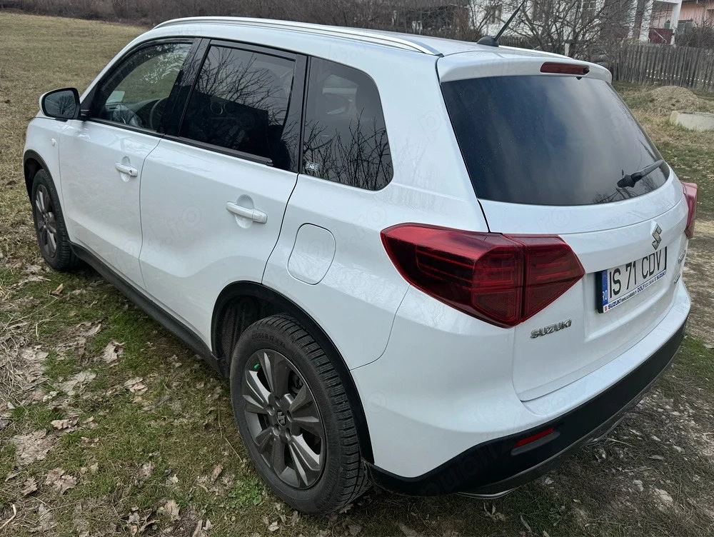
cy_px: 268
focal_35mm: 24
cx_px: 357
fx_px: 496
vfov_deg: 56.9
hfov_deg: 71.5
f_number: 1.78
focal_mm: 6.86
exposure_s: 1/4049
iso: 80
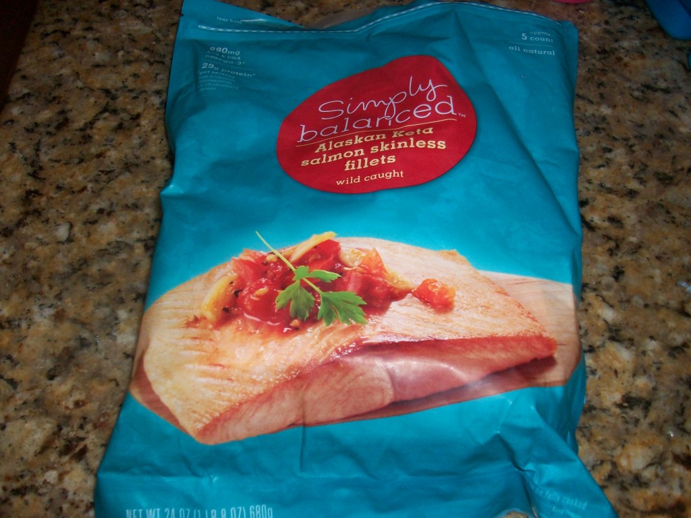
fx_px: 679
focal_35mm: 34
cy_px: 259
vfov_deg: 41.8
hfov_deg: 54.0
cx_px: 346
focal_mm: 5.7
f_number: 2.8
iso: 120
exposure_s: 1/60
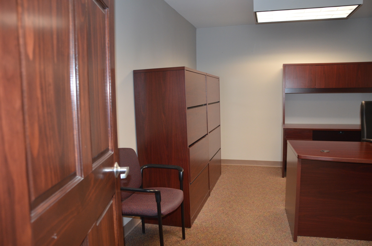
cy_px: 123
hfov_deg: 67.5
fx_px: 278
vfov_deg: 47.7
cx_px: 186
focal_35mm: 27
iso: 800
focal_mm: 18
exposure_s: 1/60
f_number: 3.5
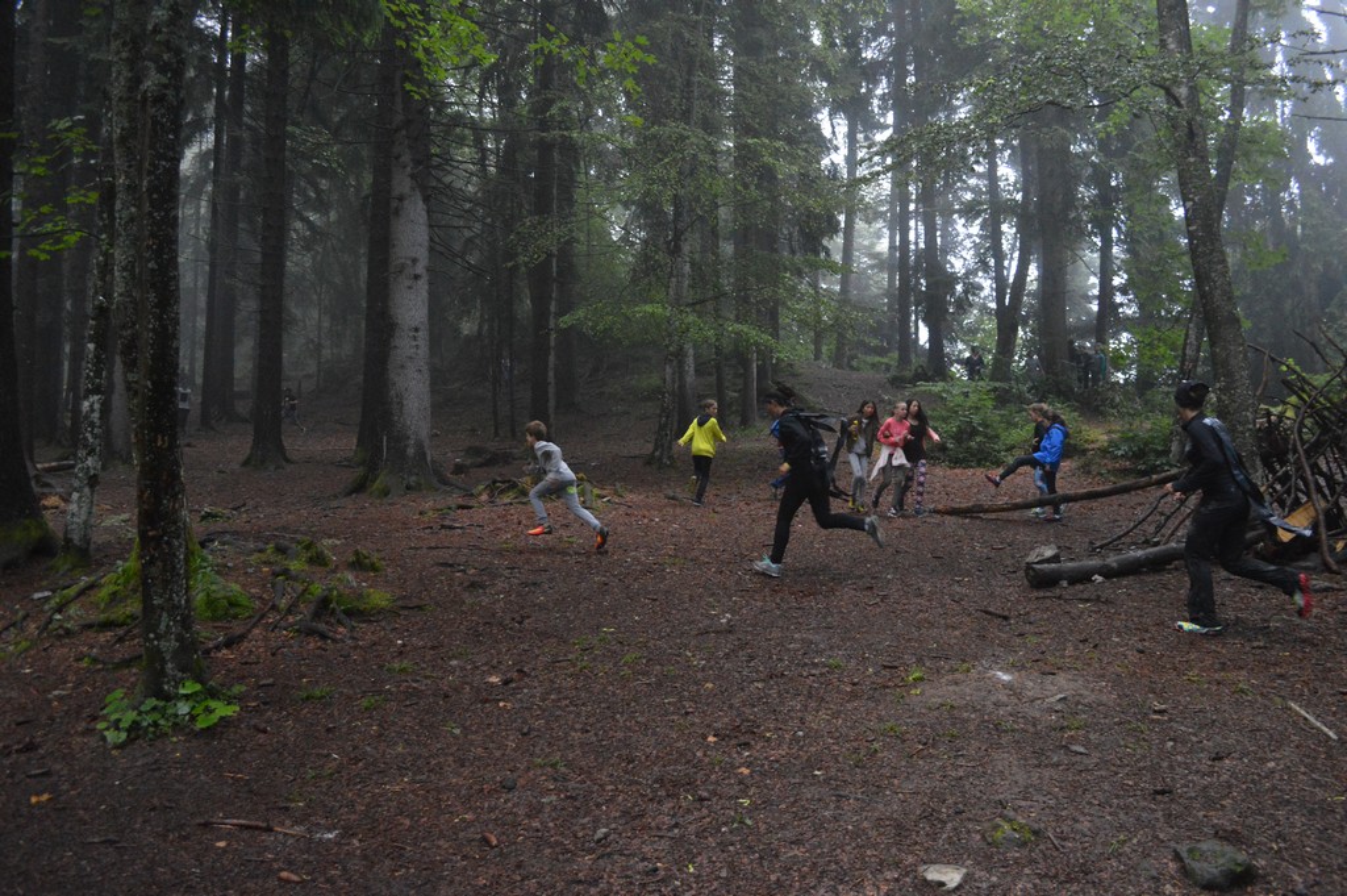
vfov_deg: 47.9
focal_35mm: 27
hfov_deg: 67.4
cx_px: 674
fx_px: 1009
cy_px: 448
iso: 3200
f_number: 3.5
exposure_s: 1/160
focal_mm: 18
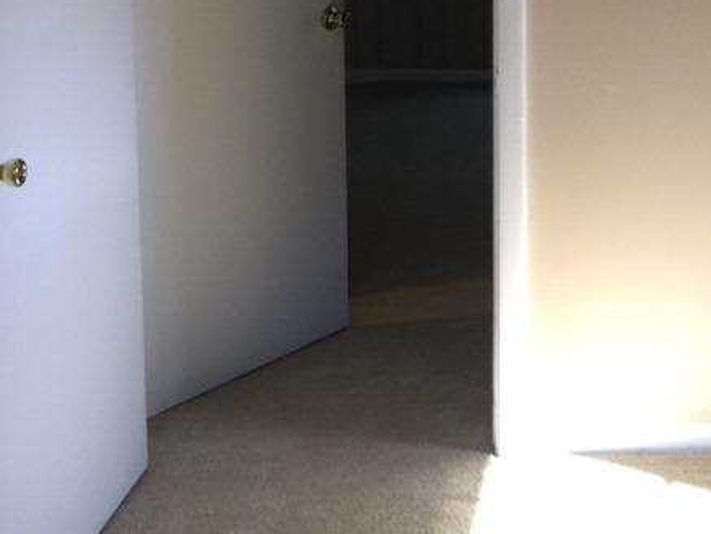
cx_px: 755
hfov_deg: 26.6
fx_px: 1397
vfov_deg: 21.1
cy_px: 29
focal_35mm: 68
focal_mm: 4.15
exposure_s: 1/15
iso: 64
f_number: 2.2
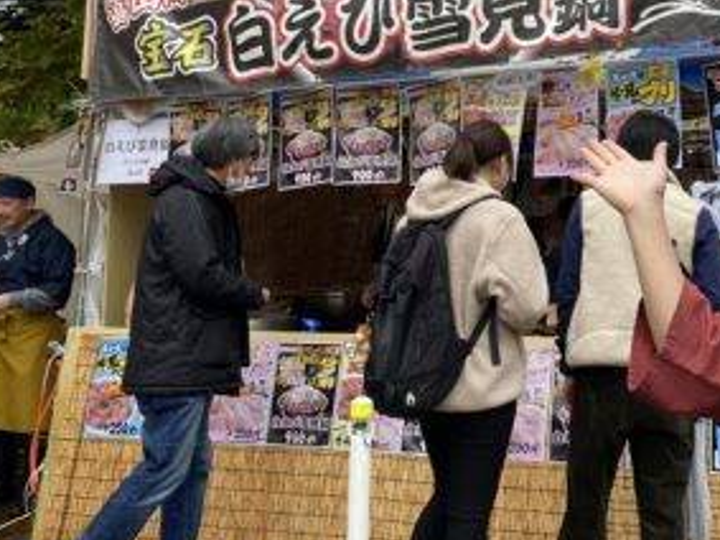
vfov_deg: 28.9
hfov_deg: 37.5
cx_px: 579
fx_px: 1019
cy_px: 97
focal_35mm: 49
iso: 32
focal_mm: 4.25
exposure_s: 1/411
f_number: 1.8
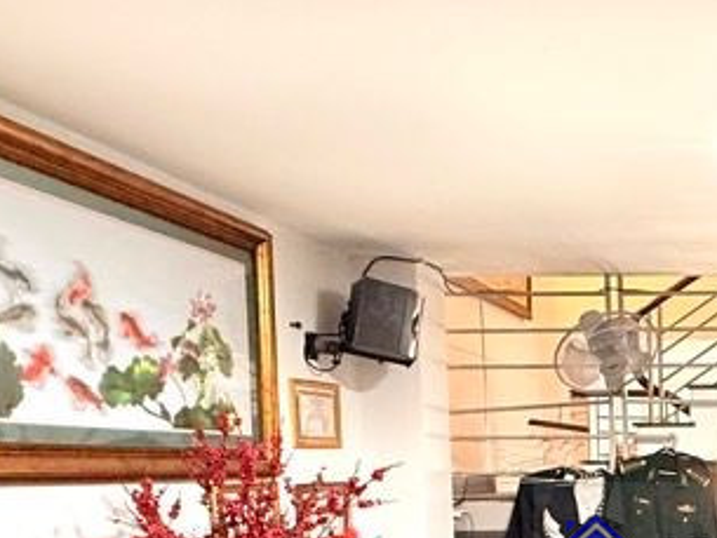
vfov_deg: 28.6
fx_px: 974
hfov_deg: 33.5
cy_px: 561
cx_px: 844
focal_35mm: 47
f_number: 2.2
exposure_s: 1/50
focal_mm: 2.22
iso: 500
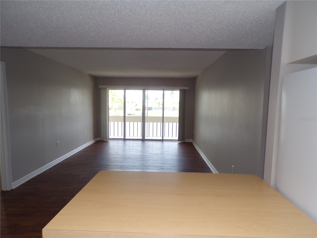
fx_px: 220
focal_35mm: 24
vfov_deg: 56.8
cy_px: 119
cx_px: 158
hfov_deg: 71.6
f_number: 3
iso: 100
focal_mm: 4.3
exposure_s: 1/56
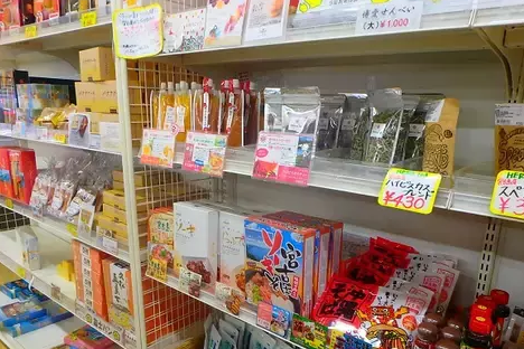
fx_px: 408
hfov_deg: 65.4
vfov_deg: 45.9
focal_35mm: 28
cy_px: 225
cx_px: 280
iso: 200
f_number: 3.5
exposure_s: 1/40
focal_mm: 3.7
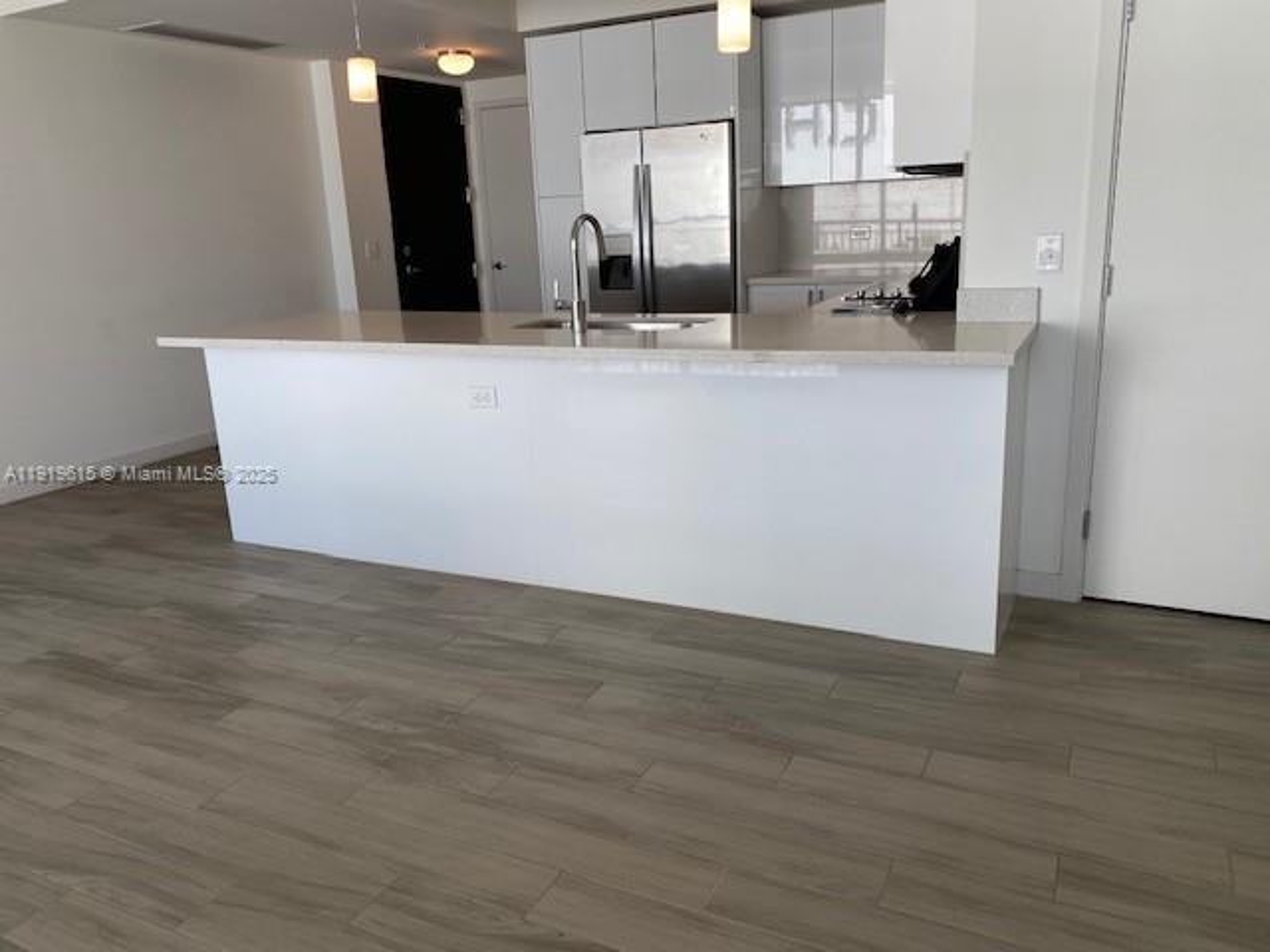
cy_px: 476
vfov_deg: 53.1
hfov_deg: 67.3
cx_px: 635
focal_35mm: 26
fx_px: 954
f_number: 1.8
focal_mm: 4.25
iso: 32
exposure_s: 1/147
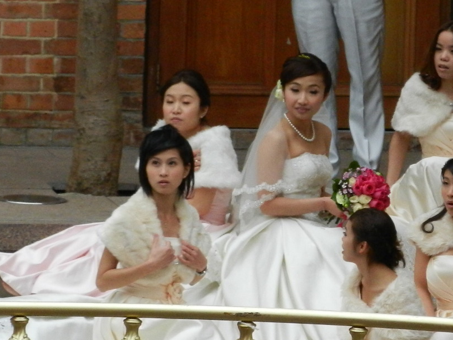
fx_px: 5574
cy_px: 102
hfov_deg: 4.7
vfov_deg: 3.5
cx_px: 317
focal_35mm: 426
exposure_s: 1/250
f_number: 5.3
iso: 560
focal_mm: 39.1
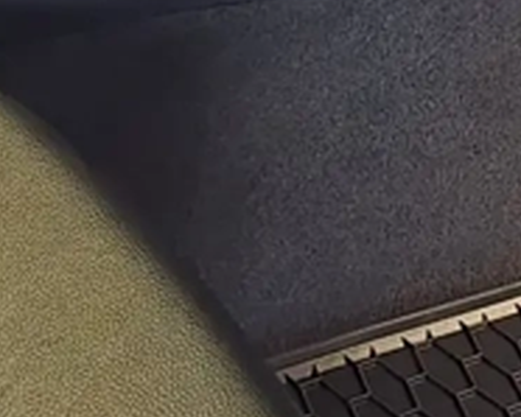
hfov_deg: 11.8
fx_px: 2484
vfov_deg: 9.4
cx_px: -73
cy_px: -171
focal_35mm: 161
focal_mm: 6.3
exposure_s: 1/33.3
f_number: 1.7
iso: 2500
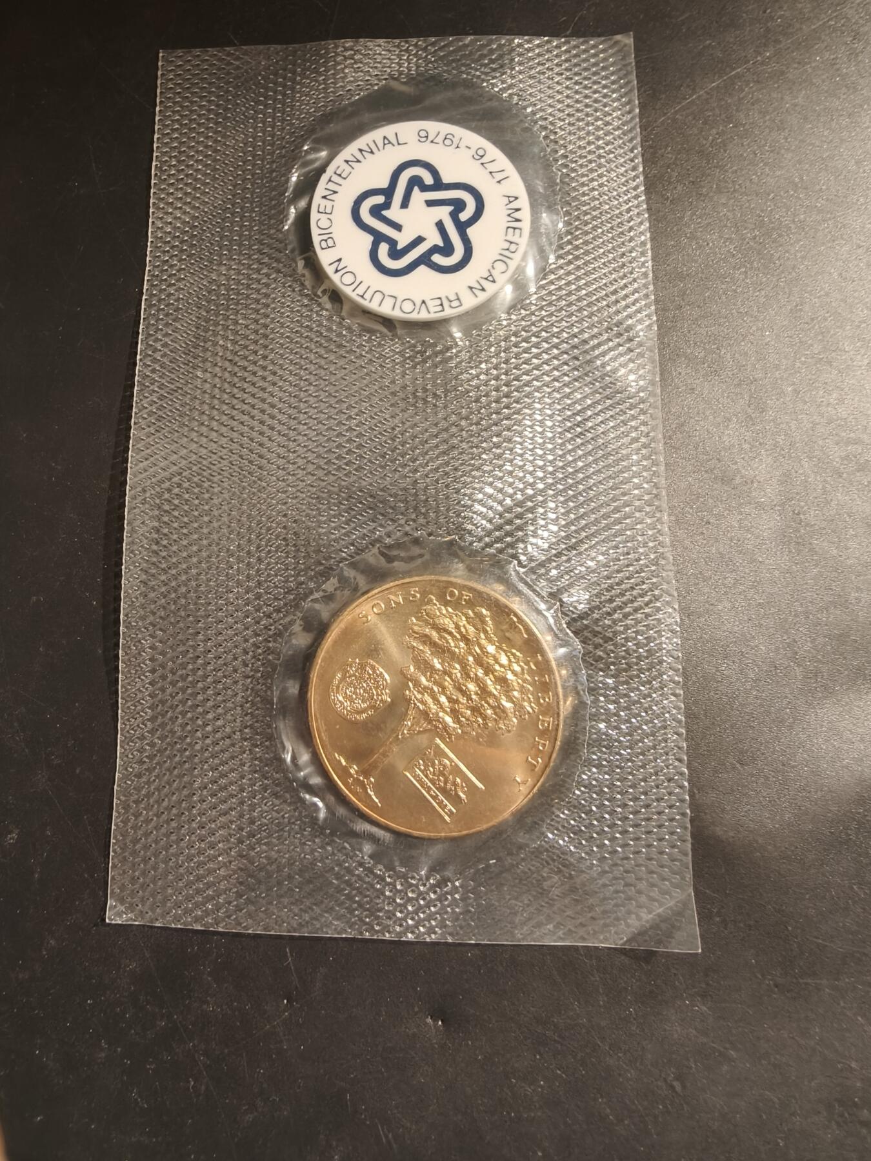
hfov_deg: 58.9
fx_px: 772
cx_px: 436
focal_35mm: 23
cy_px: 580
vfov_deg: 73.9
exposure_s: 1/50
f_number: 2
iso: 125
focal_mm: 2.32
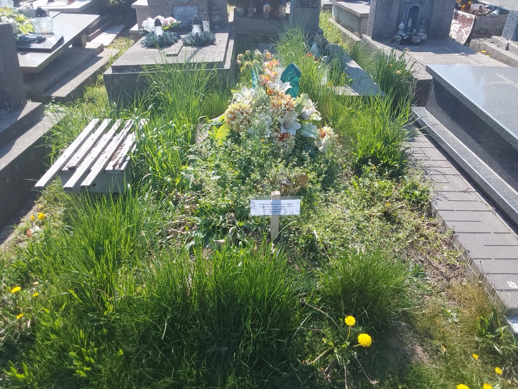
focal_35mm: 28
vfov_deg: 49.7
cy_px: 194
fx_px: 419
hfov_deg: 63.4
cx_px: 259
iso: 50
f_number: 1.9
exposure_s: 1/1072
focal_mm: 2.91
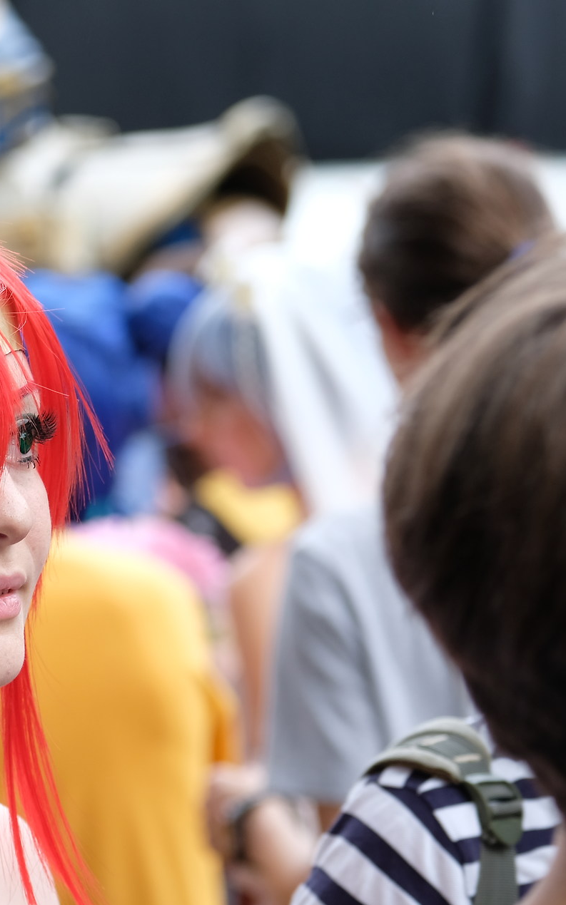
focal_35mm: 214
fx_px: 5282
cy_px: 422
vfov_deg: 9.8
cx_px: 139
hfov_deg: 6.1
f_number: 3.7
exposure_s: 1/140
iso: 200
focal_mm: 74.1
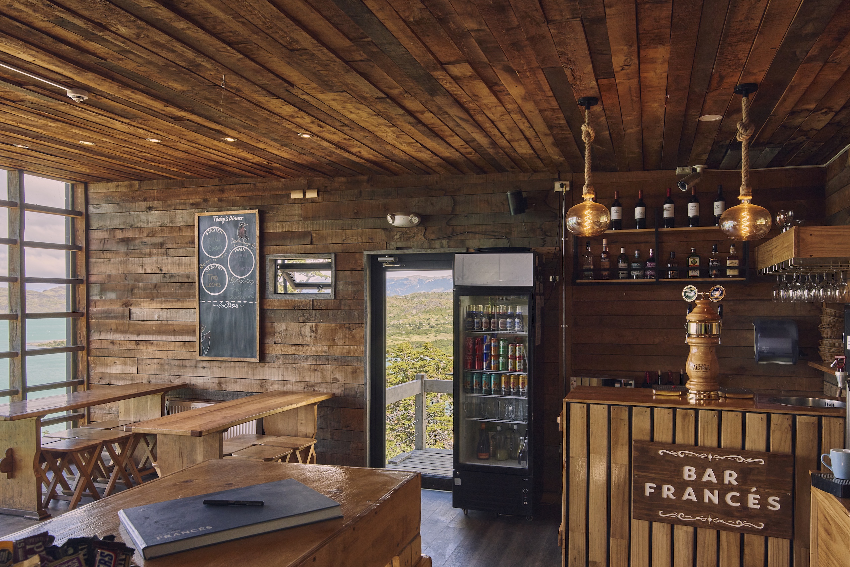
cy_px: 313
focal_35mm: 27
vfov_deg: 47.9
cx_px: 432
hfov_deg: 67.4
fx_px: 638
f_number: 9
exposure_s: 1/125
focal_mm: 23
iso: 200
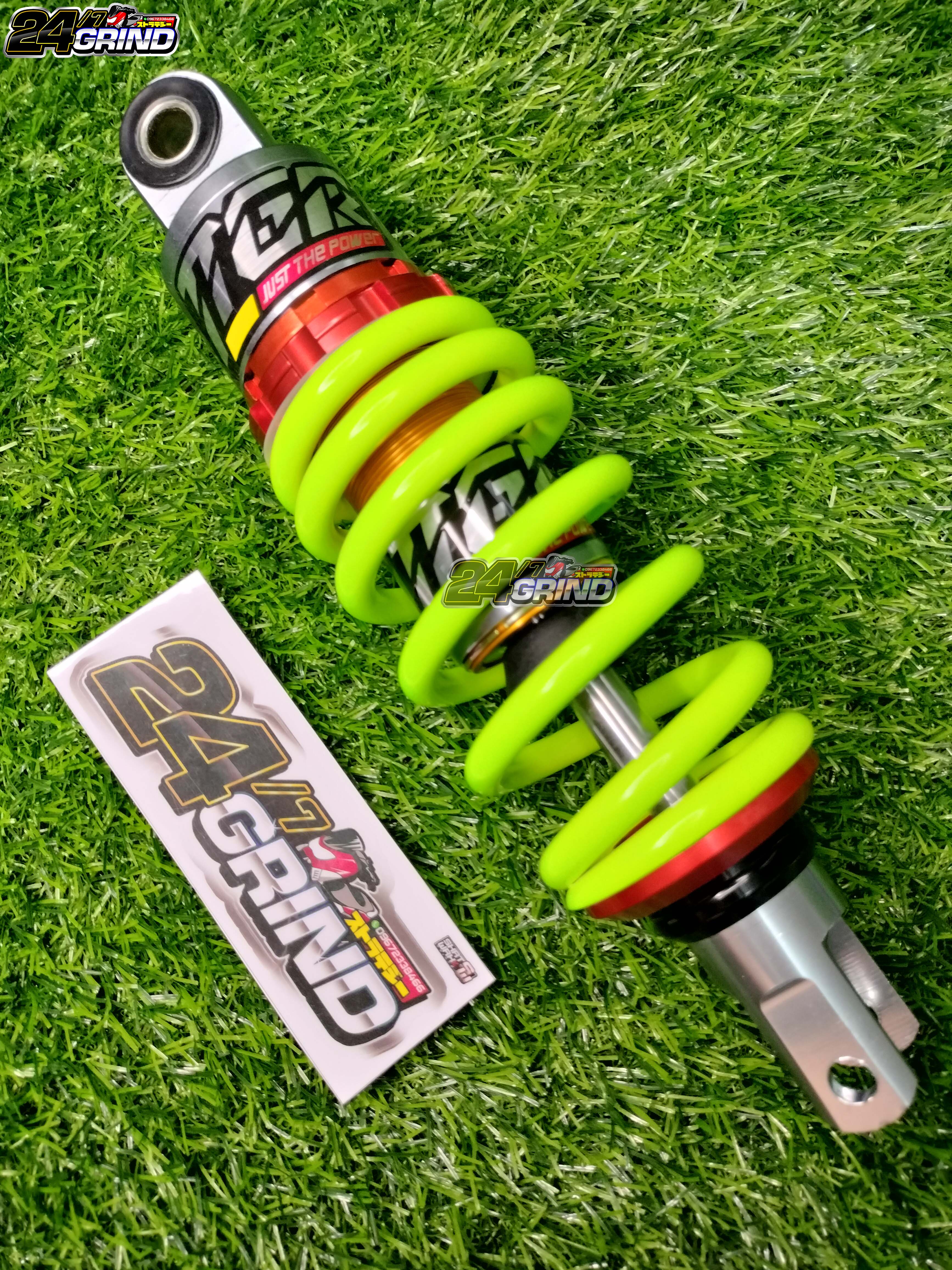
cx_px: 476
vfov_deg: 65.3
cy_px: 635
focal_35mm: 27
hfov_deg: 51.4
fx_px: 990
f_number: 1.7
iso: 741
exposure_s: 1/25
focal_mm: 4.71
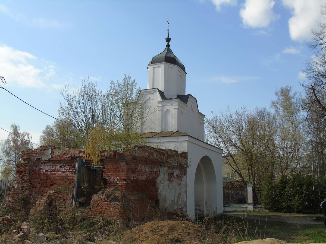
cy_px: 122
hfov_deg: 54.0
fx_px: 320
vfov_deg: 41.8
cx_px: 163
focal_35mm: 34
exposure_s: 1/800
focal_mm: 6.1
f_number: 3.8
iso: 80
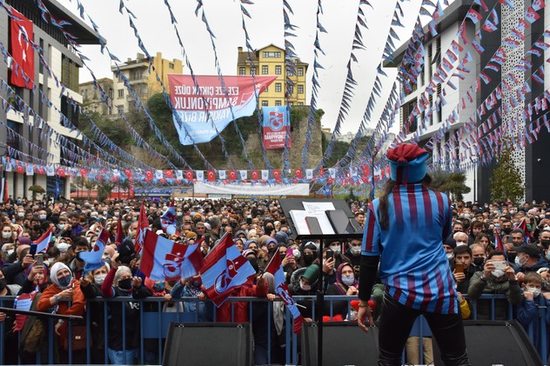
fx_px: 535
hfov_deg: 54.4
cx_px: 265
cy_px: 177
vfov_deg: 37.8
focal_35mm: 35
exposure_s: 1/160
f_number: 6.3
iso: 800
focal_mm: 22
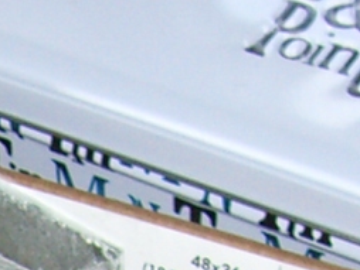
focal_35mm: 239
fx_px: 2488
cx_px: -388
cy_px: 738
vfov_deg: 5.9
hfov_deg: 7.9
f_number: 2.7
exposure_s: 1/60
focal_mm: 6.2
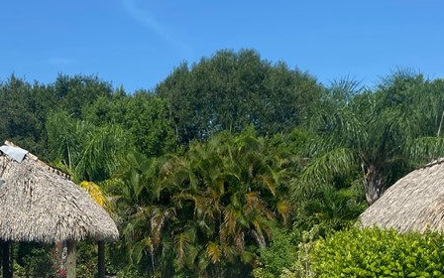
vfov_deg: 19.8
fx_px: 762
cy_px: 295
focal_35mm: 63
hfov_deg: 31.8
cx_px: 101
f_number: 1.8
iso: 32
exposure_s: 1/5236
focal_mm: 4.25
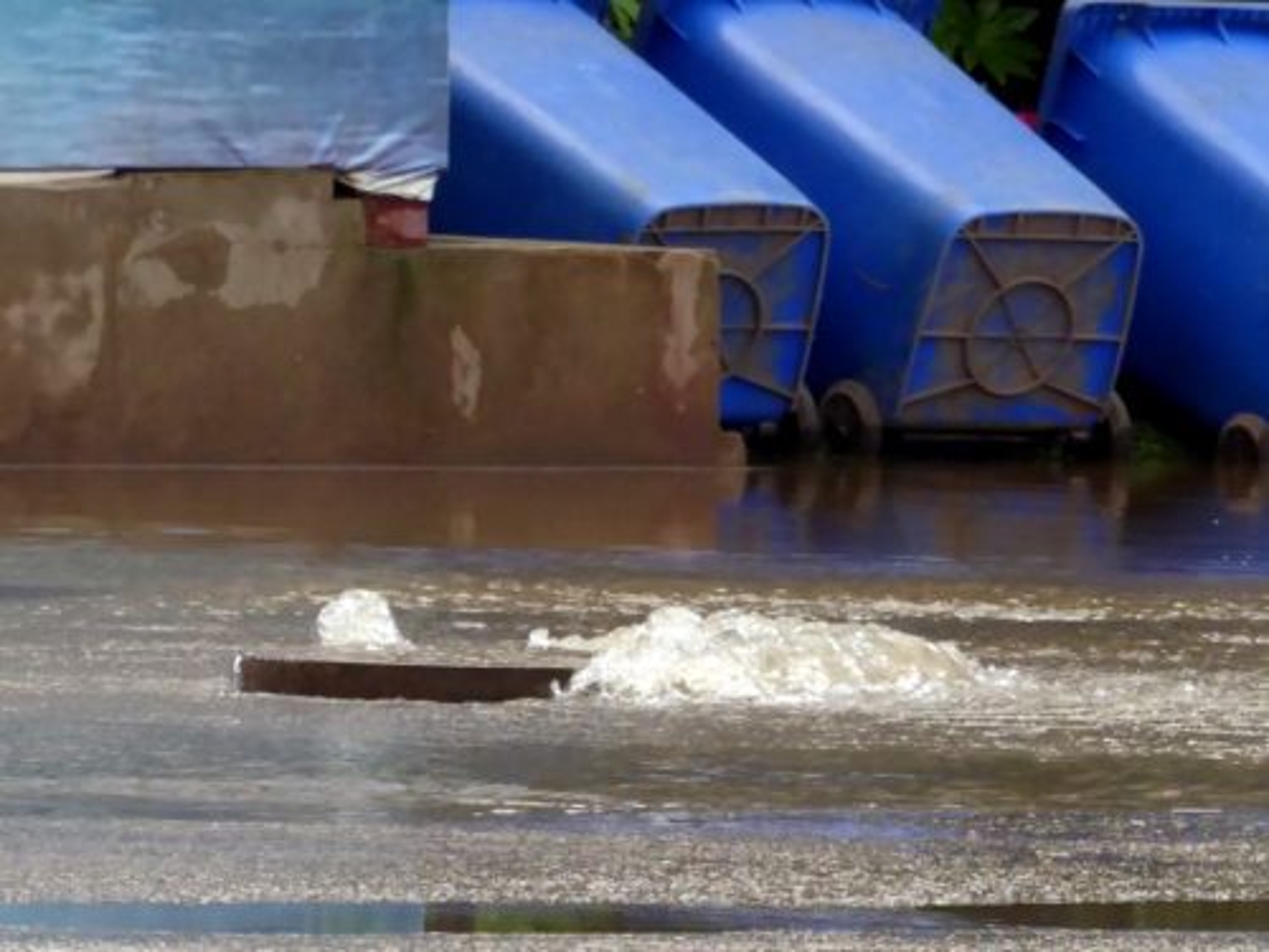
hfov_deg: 4.1
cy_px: 476
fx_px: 17560
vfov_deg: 3.1
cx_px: 634
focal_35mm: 479
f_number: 6
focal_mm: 77.3
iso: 320
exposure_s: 1/400
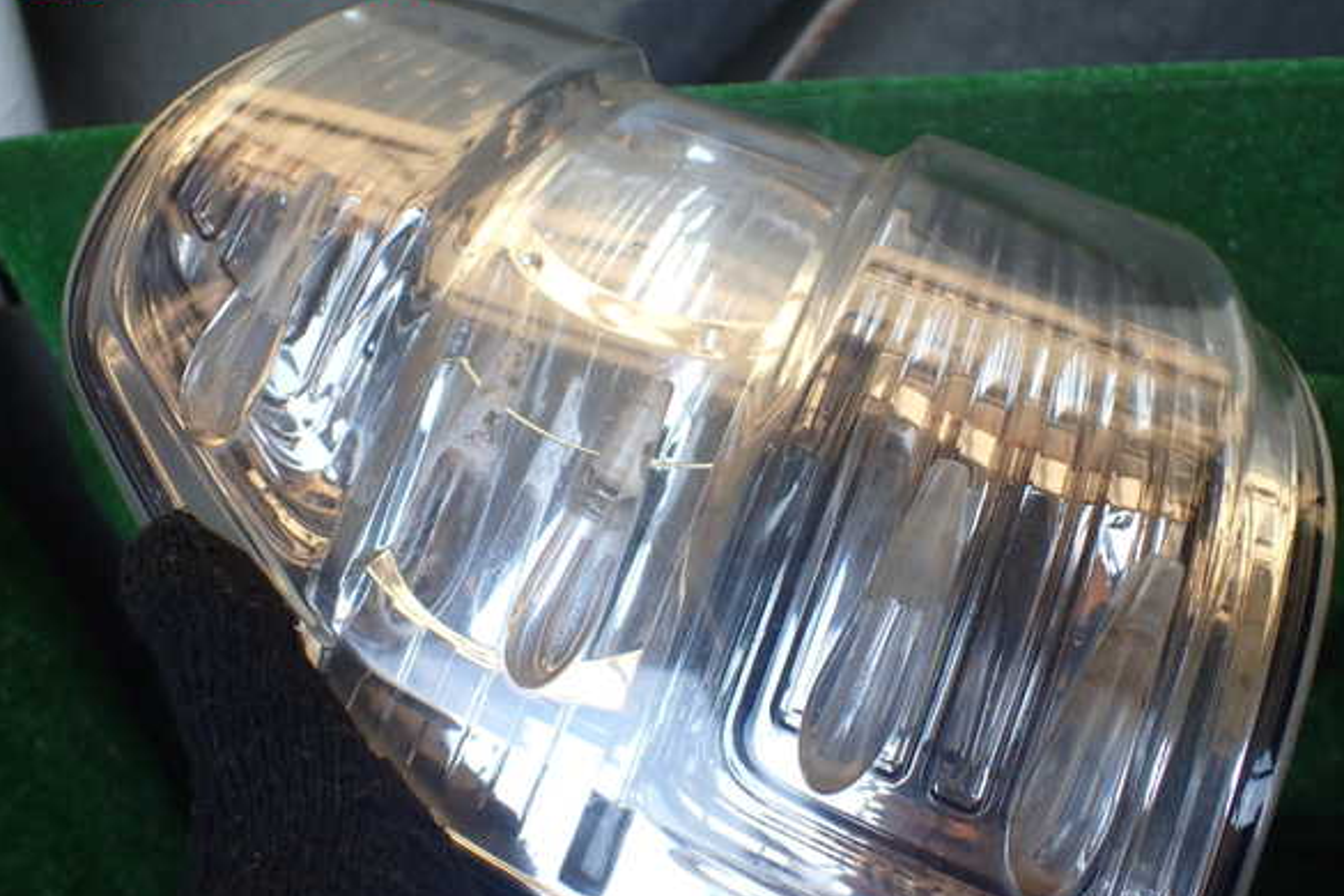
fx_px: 1195
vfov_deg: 41.1
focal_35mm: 32
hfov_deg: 58.7
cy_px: 469
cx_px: 682
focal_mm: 5.4
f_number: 2.3
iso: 125
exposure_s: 1/125
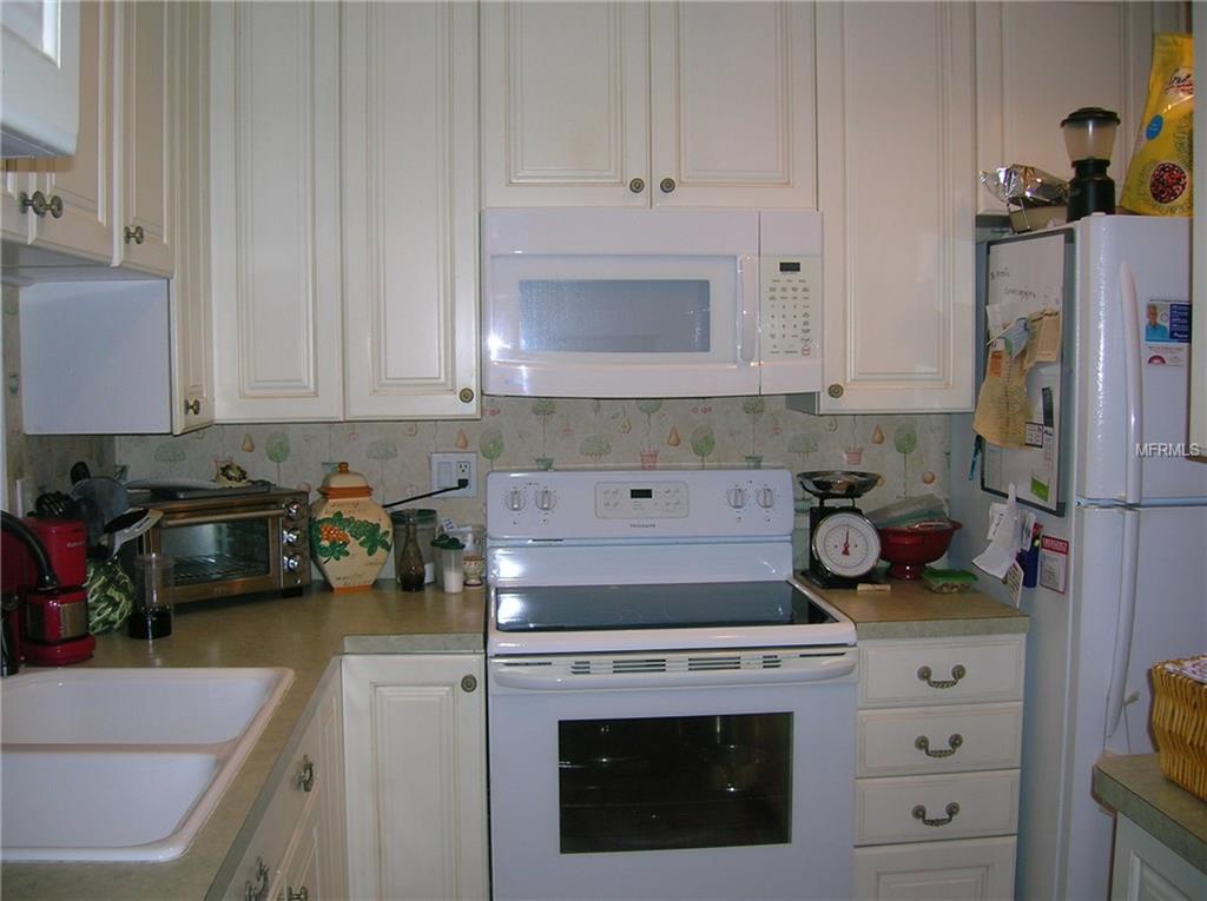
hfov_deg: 54.0
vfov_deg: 41.7
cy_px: 450
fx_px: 1184
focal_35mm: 34
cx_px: 604
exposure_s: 1/60.1
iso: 50
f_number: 2.9
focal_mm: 5.7
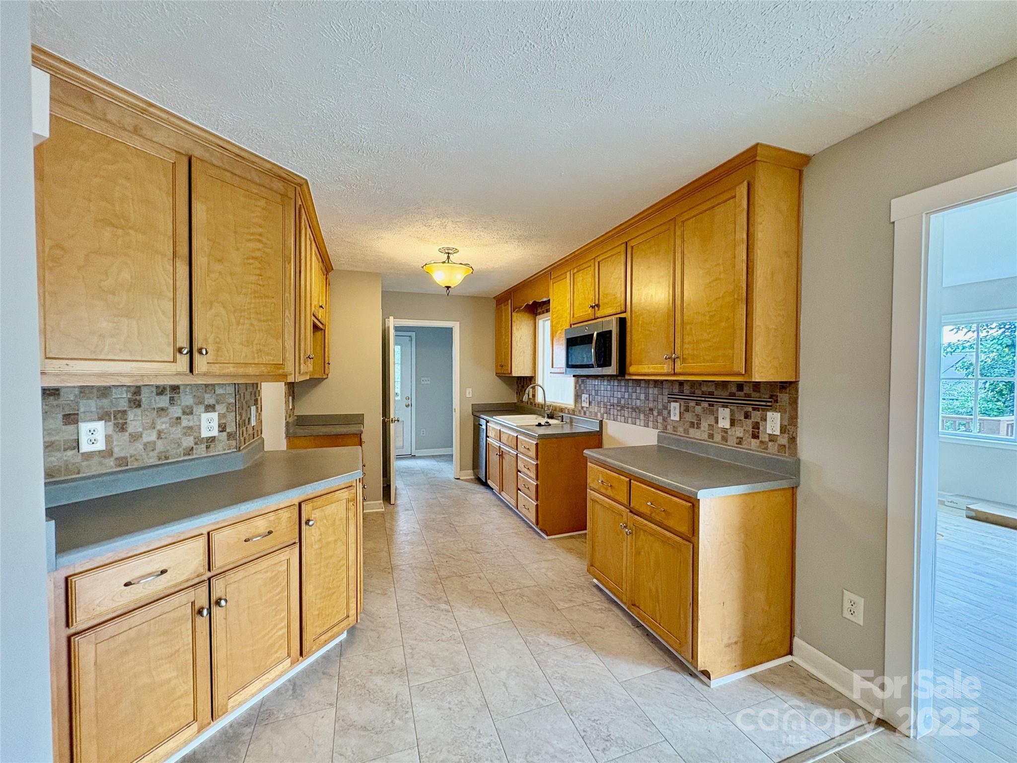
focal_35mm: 14
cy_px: 382
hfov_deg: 102.1
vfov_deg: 85.7
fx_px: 411
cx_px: 508
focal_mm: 2.22
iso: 250
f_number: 2.2
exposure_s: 1/60
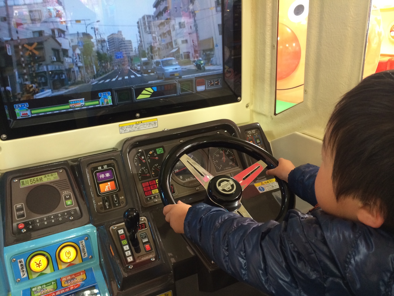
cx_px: 197
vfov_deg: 46.8
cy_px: 148
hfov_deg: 60.0
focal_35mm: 30
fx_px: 342
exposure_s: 1/30
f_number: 2.2
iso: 160
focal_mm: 4.12
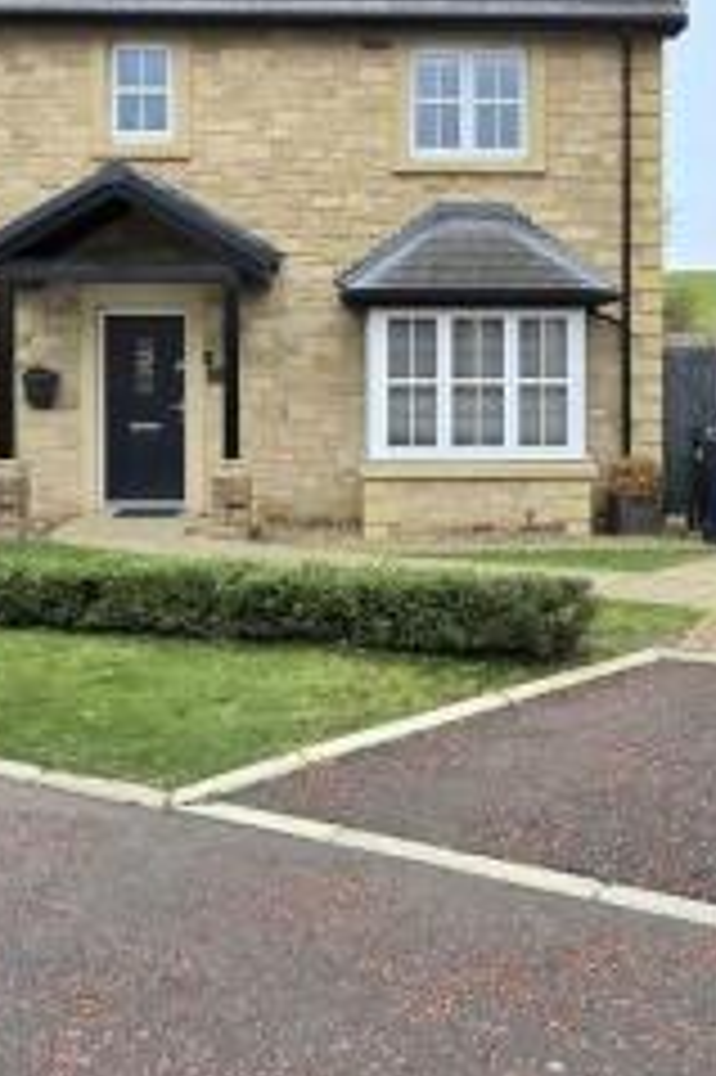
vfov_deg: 55.9
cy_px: 349
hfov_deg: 39.9
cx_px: 381
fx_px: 986
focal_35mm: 33
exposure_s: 1/370
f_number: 2.2
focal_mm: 2.2
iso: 80
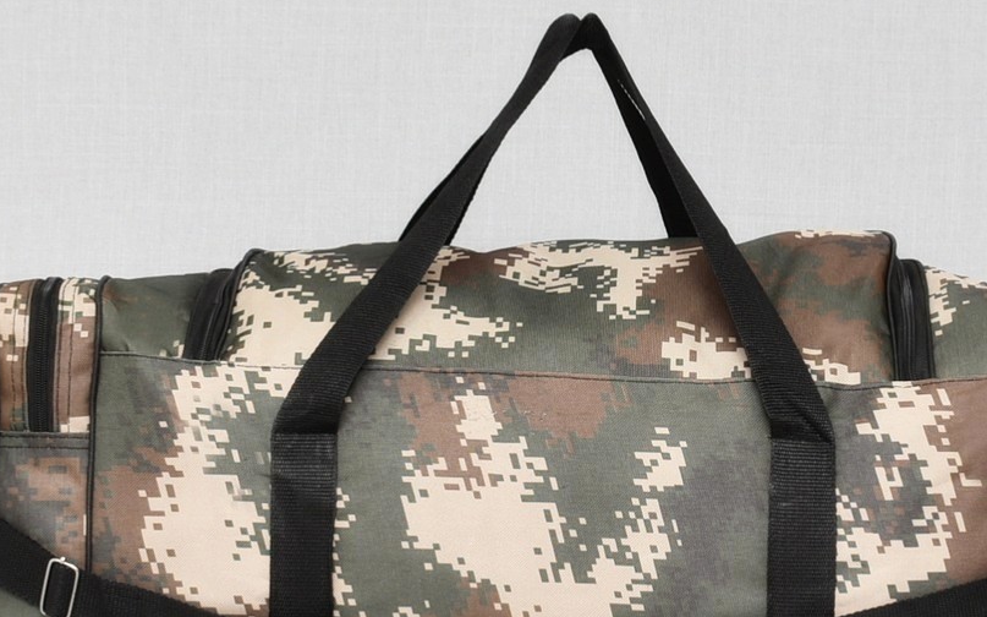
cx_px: 558
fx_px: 1829
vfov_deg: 19.1
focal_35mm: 68
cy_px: 417
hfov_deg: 30.2
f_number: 5.6
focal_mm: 28
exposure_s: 1/60
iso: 100
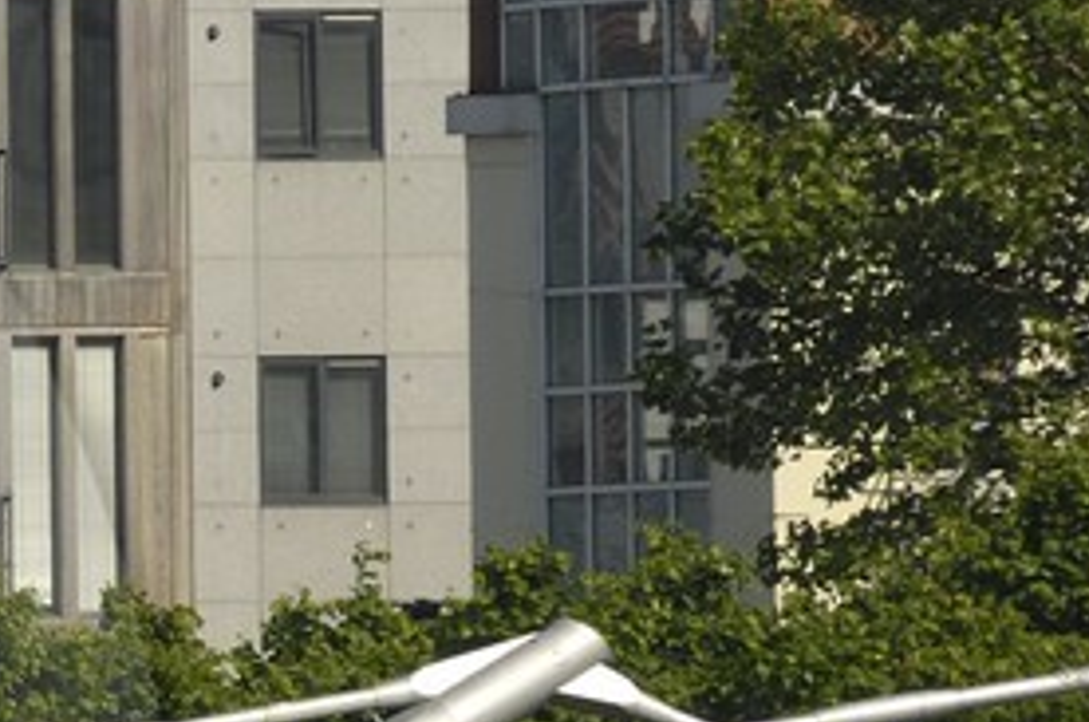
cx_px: -1436
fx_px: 40672
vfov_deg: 1.0
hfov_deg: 1.5
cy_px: 1046
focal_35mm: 1347
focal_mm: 155
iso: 100
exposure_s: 1/400
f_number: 8
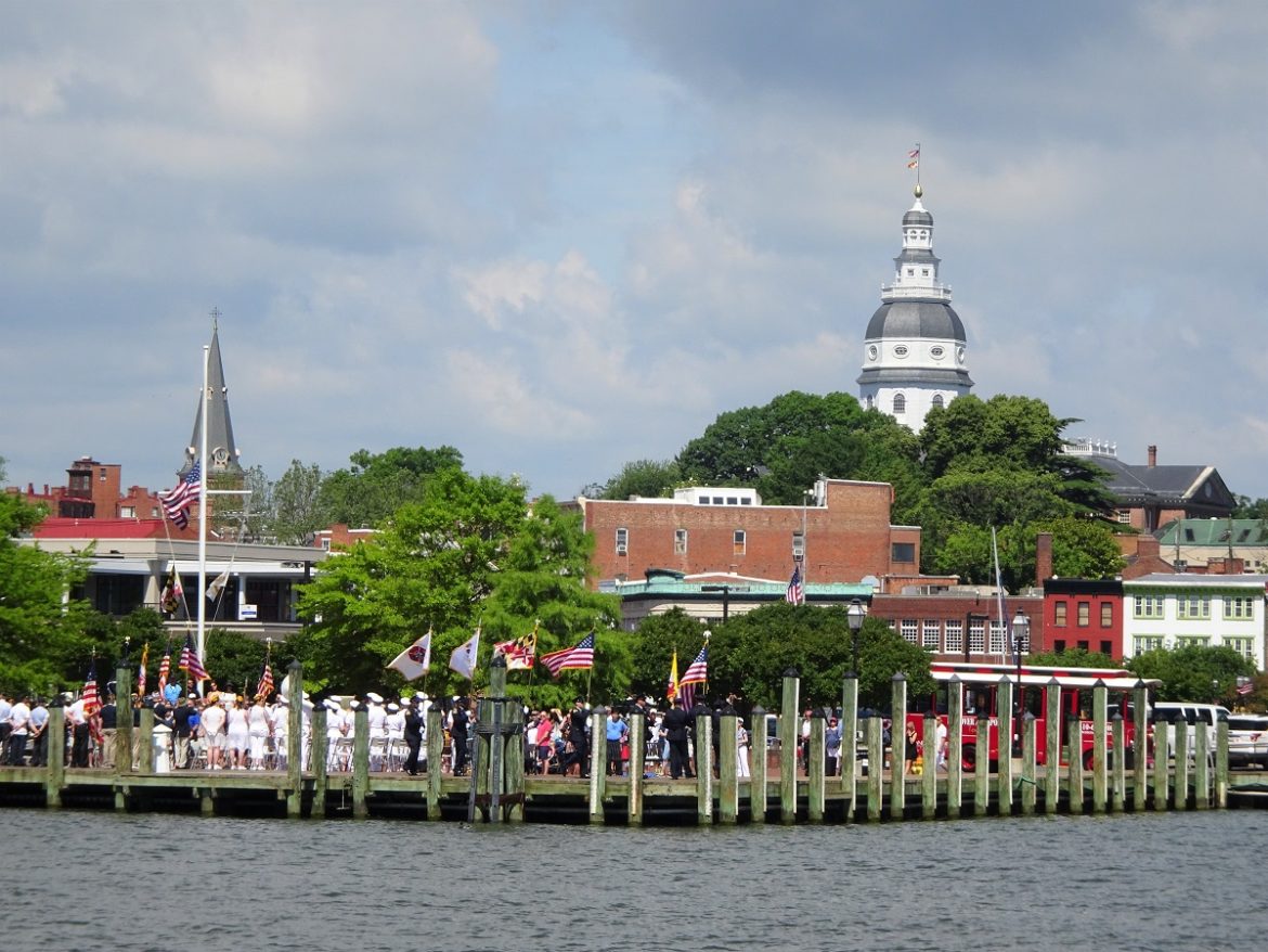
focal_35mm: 159
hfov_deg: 12.4
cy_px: 476
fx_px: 5825
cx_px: 634
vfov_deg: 9.3
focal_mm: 27.16
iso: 80
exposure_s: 1/500
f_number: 5.6
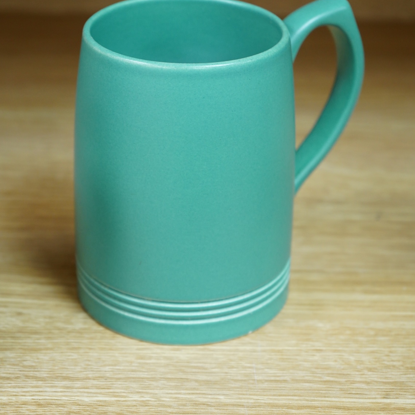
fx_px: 1221
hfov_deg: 19.3
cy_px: 135
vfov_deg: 19.2
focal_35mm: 90
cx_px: 208
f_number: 6.3
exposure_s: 1/100
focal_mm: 70
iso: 2500
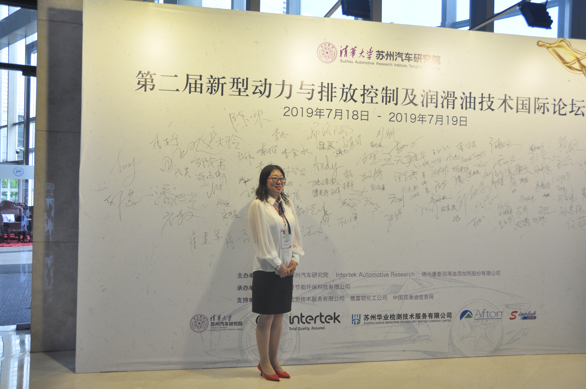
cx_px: 293
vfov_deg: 39.9
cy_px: 194
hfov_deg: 57.3
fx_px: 537
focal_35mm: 33
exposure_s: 1/80
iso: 320
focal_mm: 22
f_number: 3.8
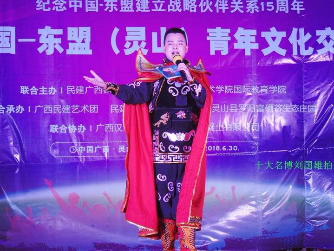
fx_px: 1043
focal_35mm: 108
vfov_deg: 13.7
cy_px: 126
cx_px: 167
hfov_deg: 18.2
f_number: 3.9
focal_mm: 19.4
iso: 100
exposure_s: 1/30
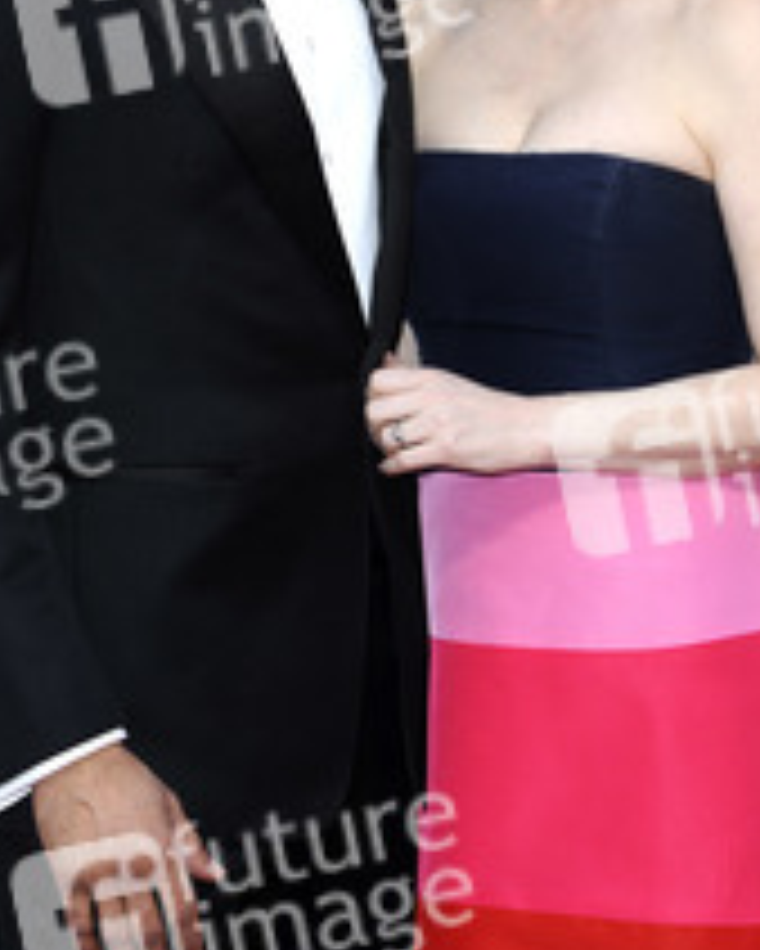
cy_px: 225
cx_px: 376
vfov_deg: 11.7
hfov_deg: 9.4
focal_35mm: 164
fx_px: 4608
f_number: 8
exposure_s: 1/250
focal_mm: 92
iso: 800
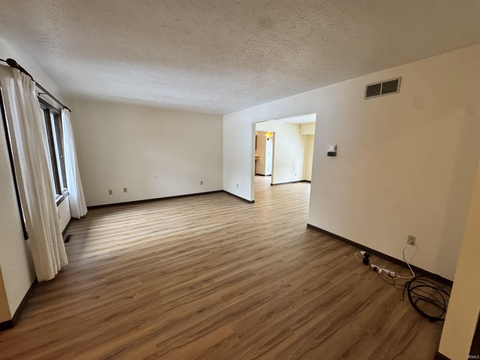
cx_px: 240
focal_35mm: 14
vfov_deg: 85.7
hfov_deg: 102.1
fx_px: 194
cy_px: 180
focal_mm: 2.22
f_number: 2.2
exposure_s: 1/60
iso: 320
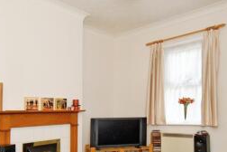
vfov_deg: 37.9
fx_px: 214
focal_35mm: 34
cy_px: 114
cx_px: 119
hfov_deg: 55.8
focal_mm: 12
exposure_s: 1/60
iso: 320
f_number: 8
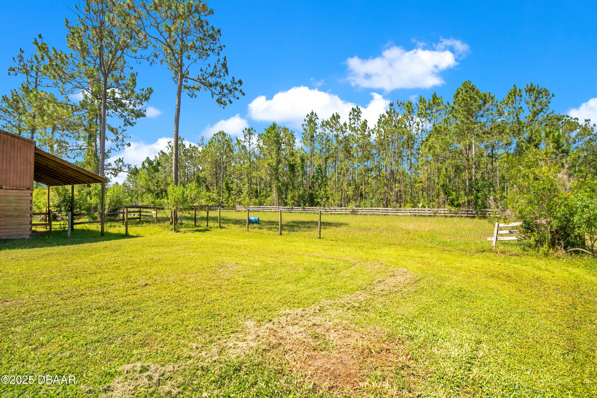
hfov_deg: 96.7
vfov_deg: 73.7
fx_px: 265
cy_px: 199
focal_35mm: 16
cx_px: 298
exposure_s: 1/125
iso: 100
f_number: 9
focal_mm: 16
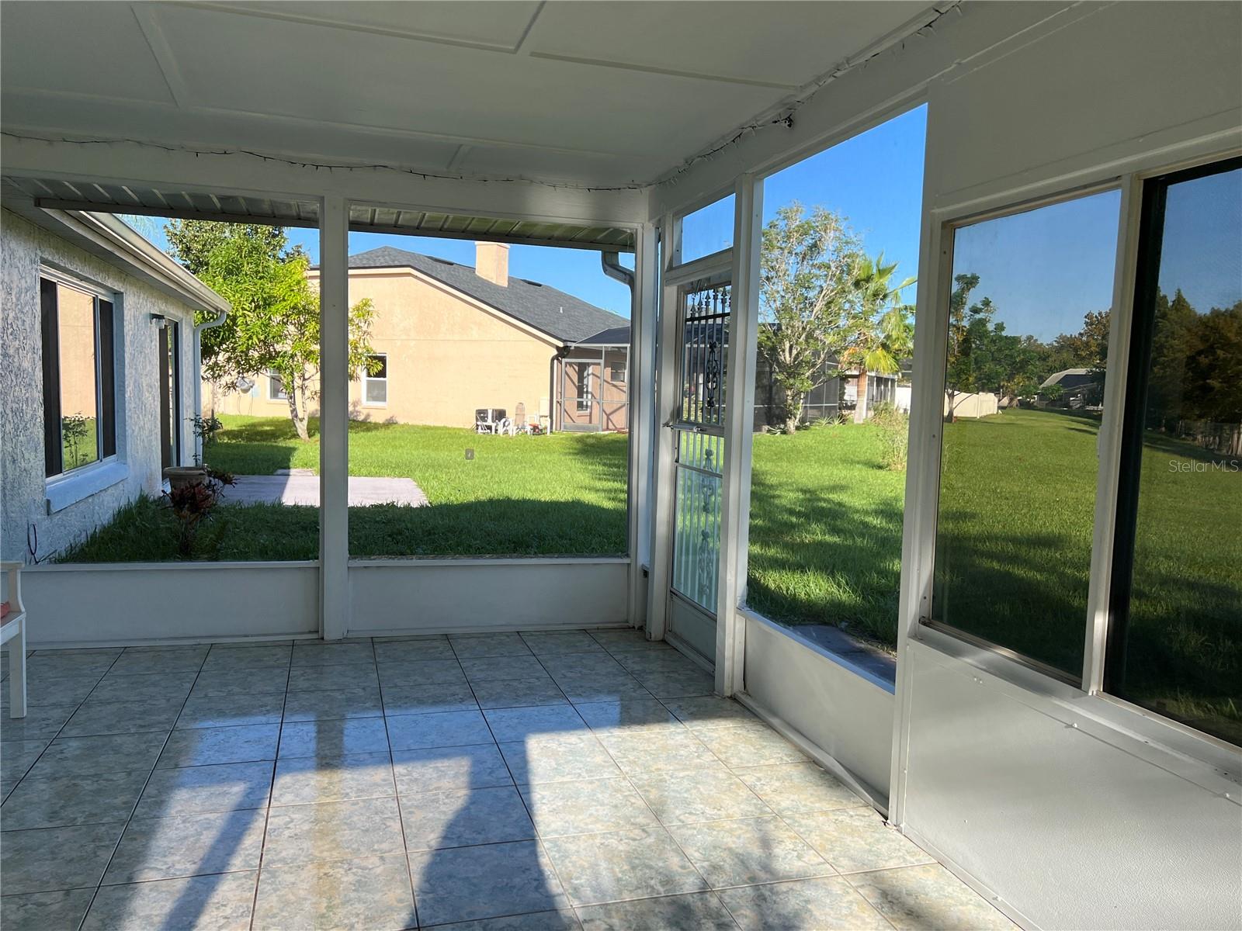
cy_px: 466
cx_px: 621
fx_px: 933
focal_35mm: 26
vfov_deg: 53.1
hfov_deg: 67.3
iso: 50
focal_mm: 5.7
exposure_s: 1/1468
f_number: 1.5
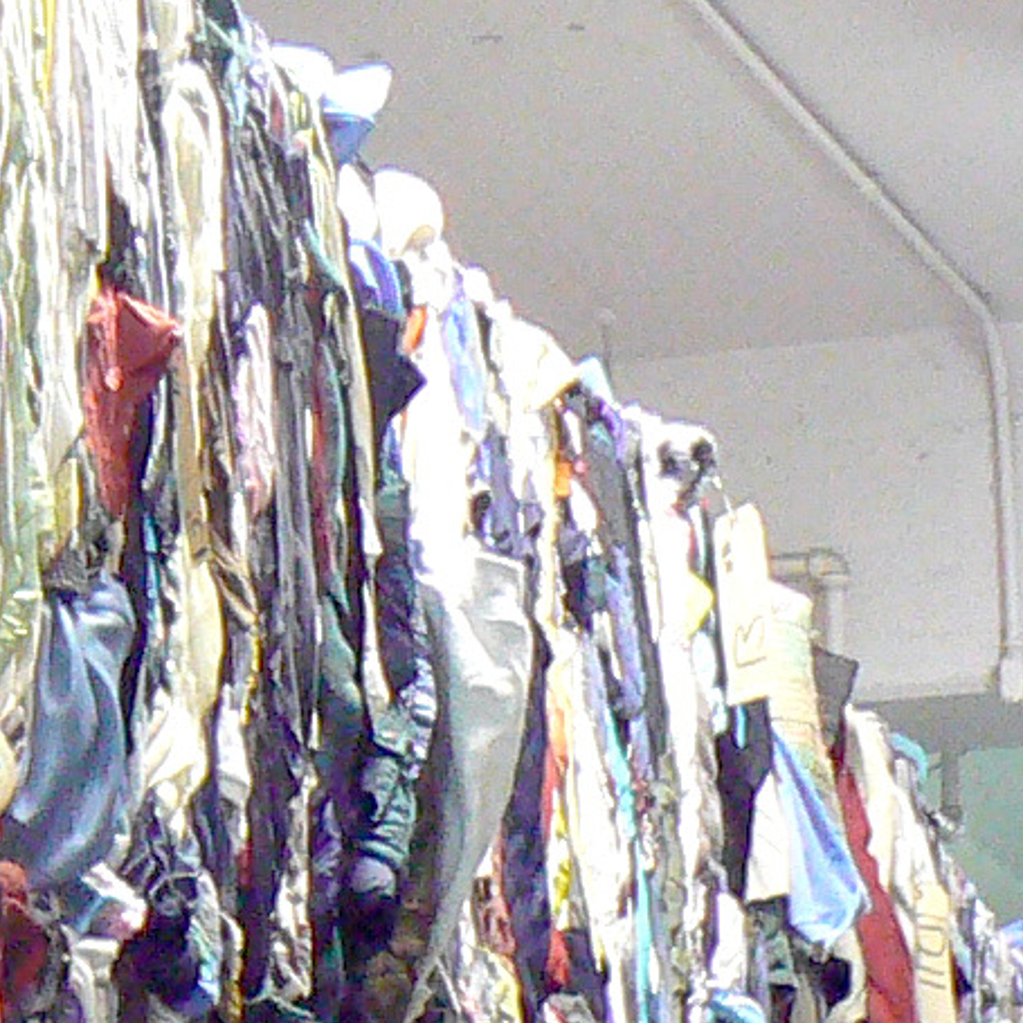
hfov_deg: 8.4
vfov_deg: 8.7
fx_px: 6587
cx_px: -1135
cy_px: 1430
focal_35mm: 197
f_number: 2.8
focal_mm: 6
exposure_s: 1/10
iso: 200
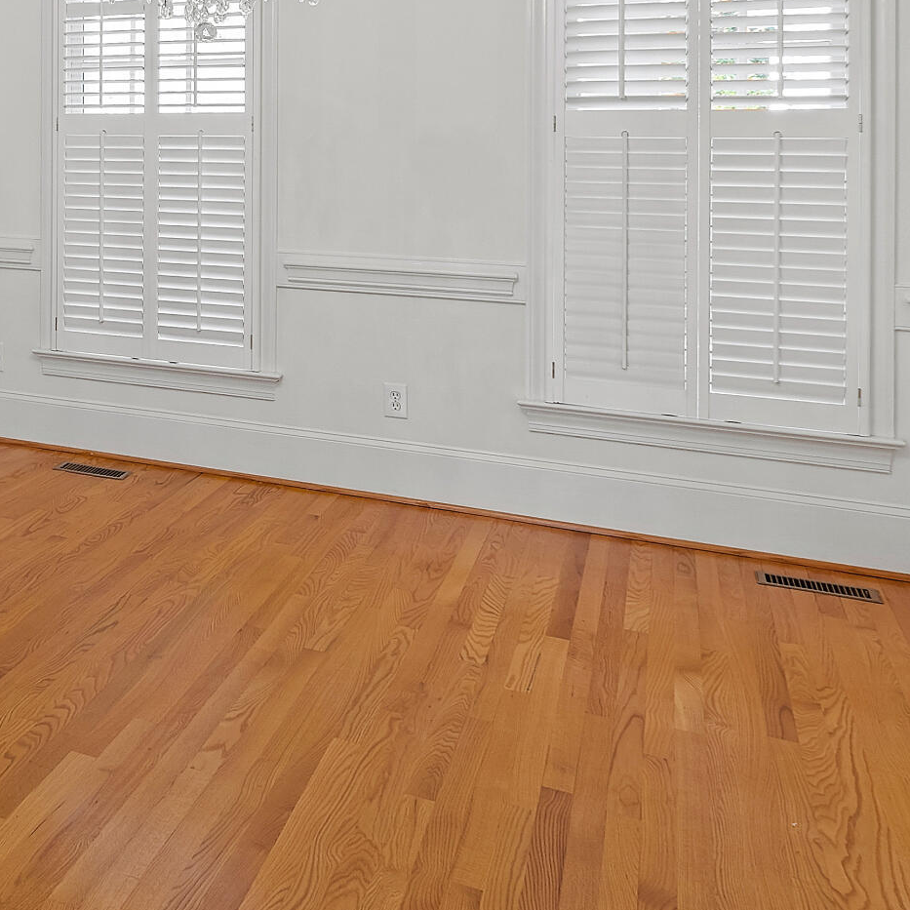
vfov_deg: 38.8
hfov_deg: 34.1
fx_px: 1219
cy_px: 137
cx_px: -146
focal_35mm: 41
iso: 100
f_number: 8
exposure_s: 1/1.25
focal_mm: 10
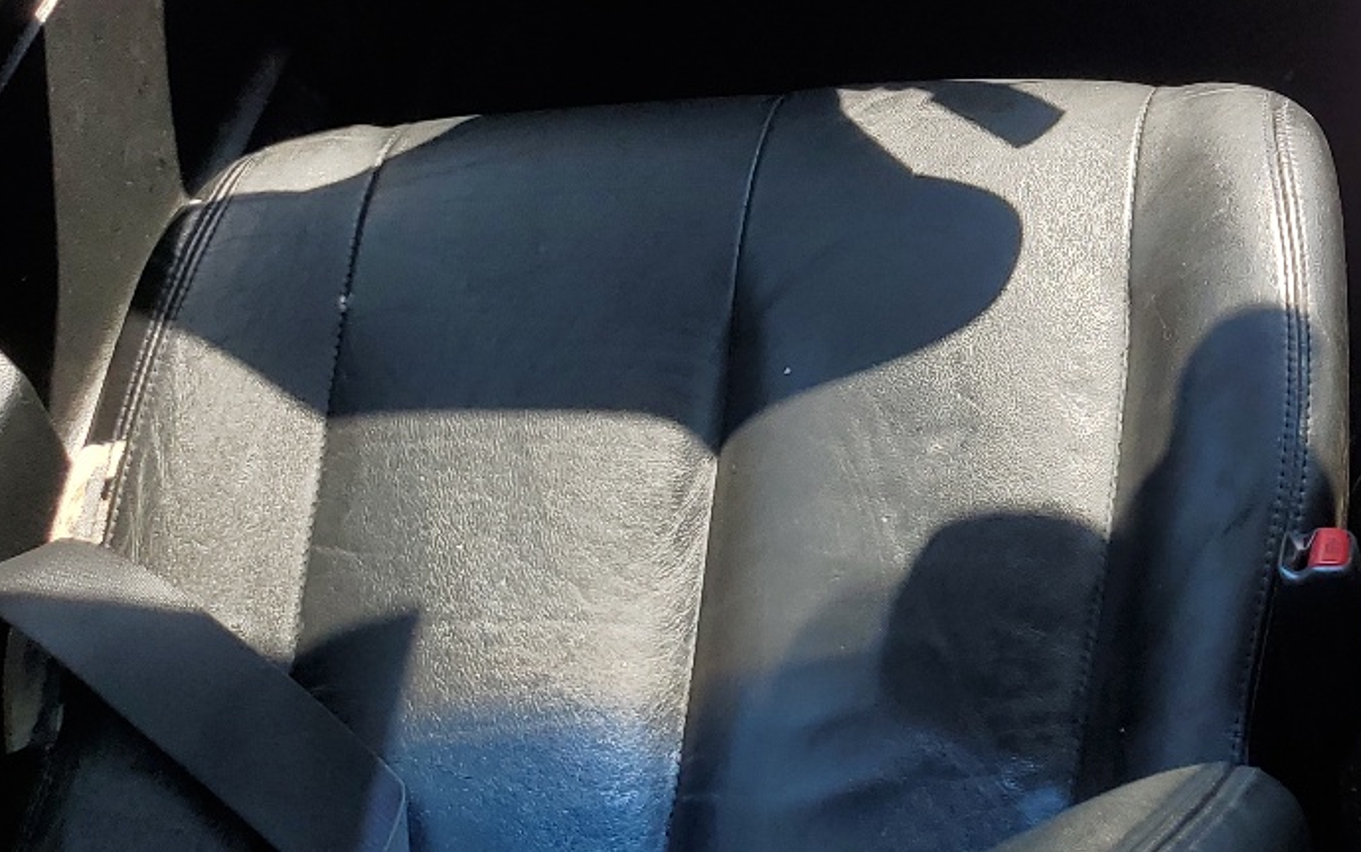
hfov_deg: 29.7
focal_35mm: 64
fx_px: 2374
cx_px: 1387
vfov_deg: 19.6
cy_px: -57
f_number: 1.5
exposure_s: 1/833
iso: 50
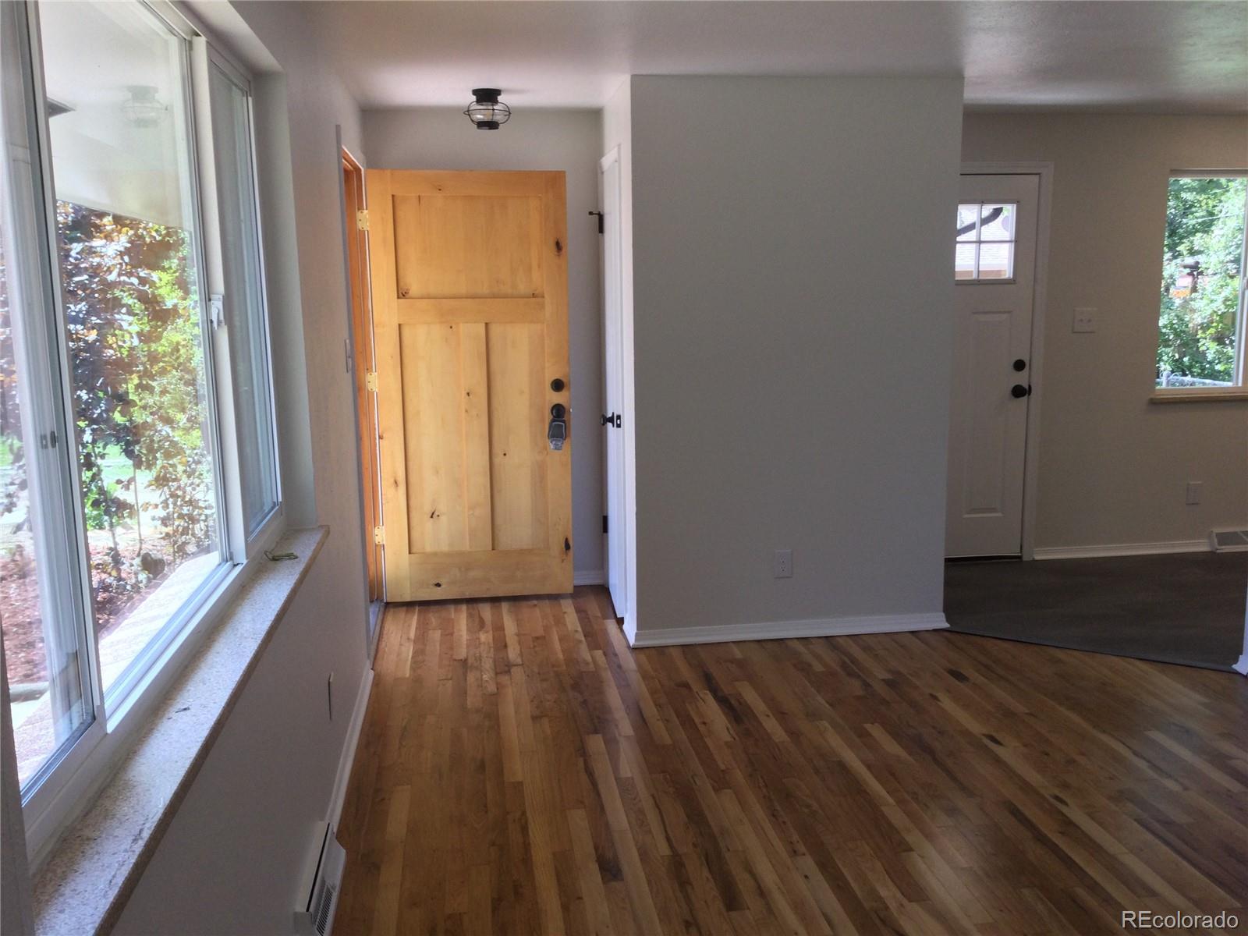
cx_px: 624
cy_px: 468
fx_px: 1118
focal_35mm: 31
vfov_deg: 45.4
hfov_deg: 58.4
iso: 32
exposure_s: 1/60
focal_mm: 3.3
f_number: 2.4
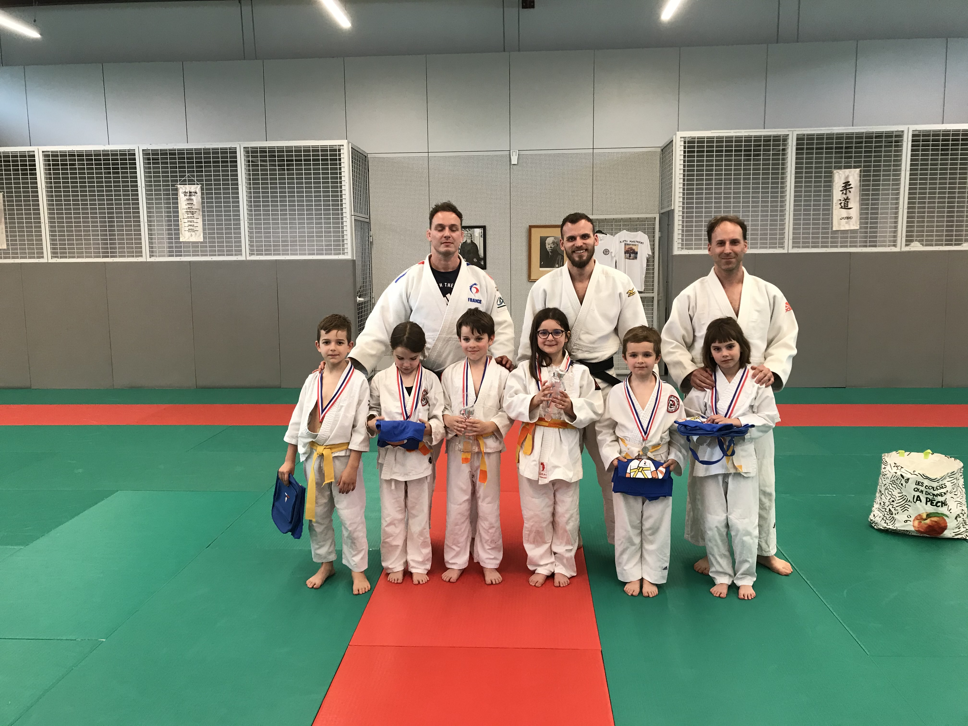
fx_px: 783
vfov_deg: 49.7
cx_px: 484
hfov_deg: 63.4
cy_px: 363
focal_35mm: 28
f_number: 1.8
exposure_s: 1/33
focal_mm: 3.99
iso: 32
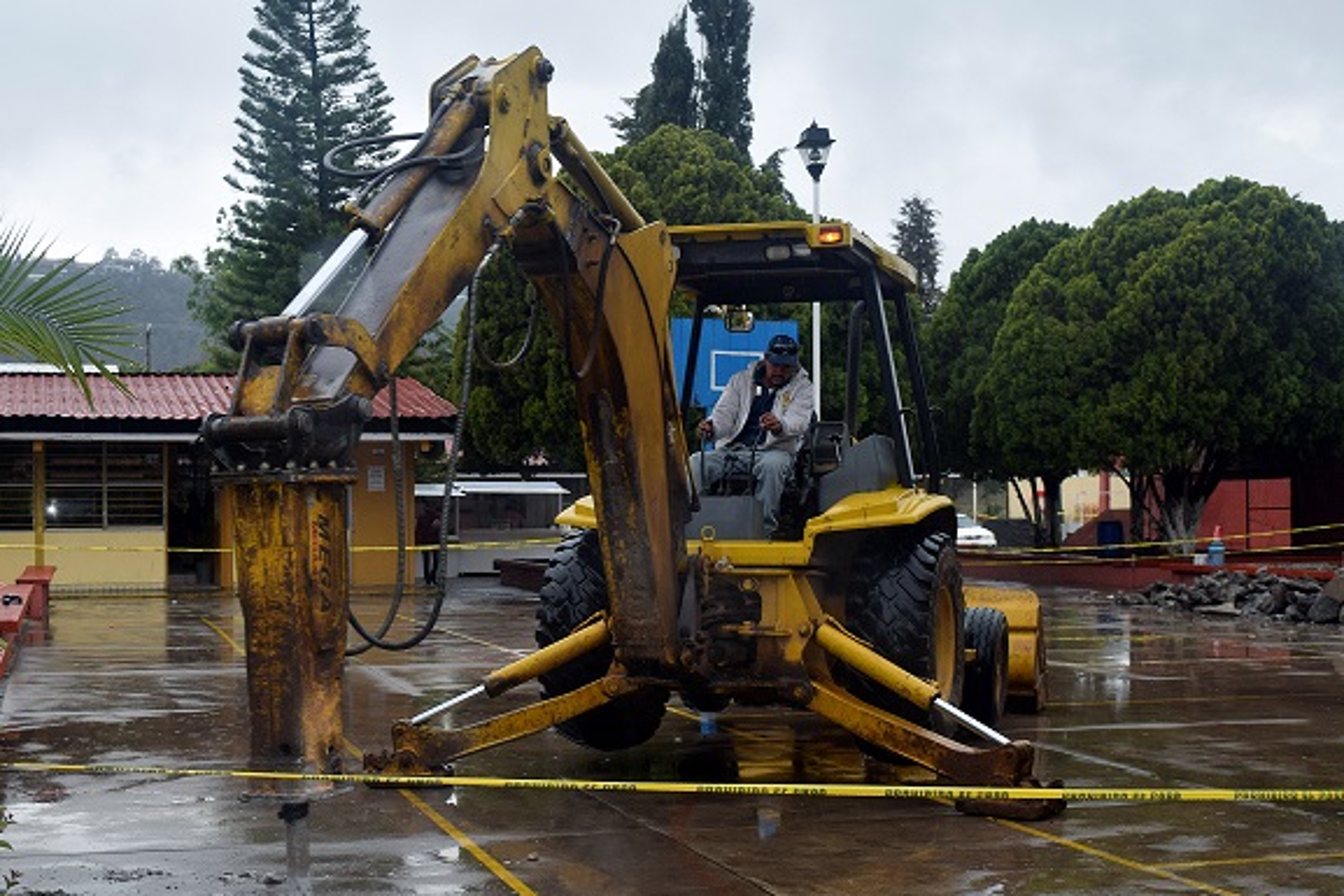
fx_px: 1966
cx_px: 643
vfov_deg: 25.7
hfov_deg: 37.7
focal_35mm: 53
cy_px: 524
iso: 100
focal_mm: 27
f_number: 6.3
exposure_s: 1/160
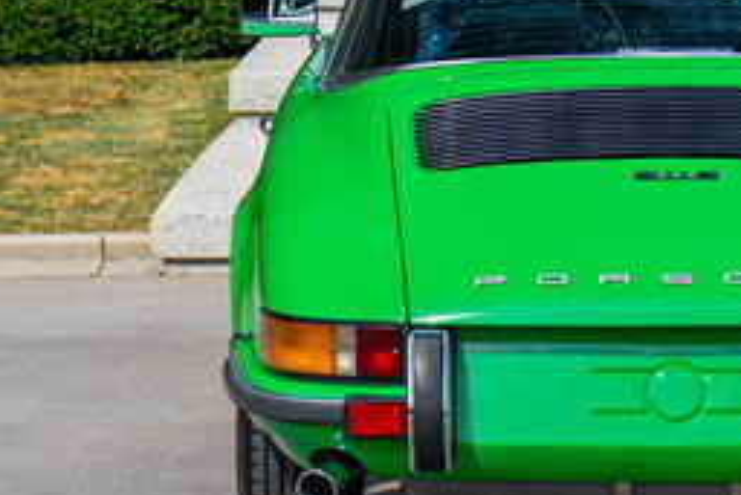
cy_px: 52
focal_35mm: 210
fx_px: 4325
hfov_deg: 9.7
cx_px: 692
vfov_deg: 6.5
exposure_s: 1/125
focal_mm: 70
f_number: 6.3
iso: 50
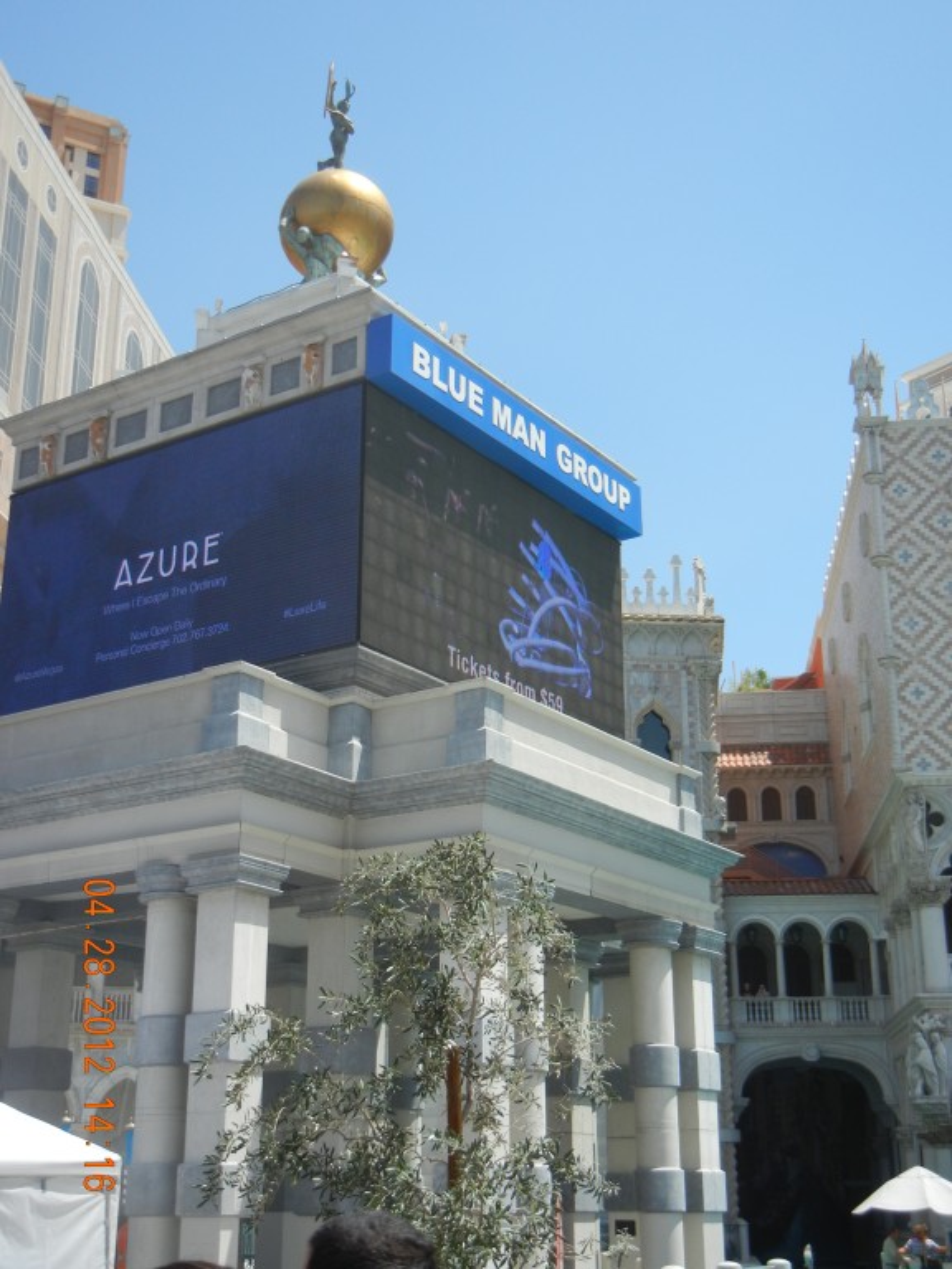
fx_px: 1650
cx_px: 476
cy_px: 634
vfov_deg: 42.1
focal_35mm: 45
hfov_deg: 32.2
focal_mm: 8.1
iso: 160
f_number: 7.6
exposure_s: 1/268
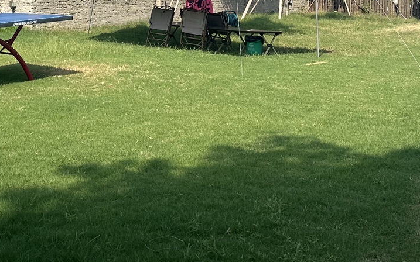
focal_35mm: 71
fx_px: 813
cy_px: -174
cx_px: 119
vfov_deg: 16.2
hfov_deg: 28.7
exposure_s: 1/4016
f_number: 1.78
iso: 80
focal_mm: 6.86
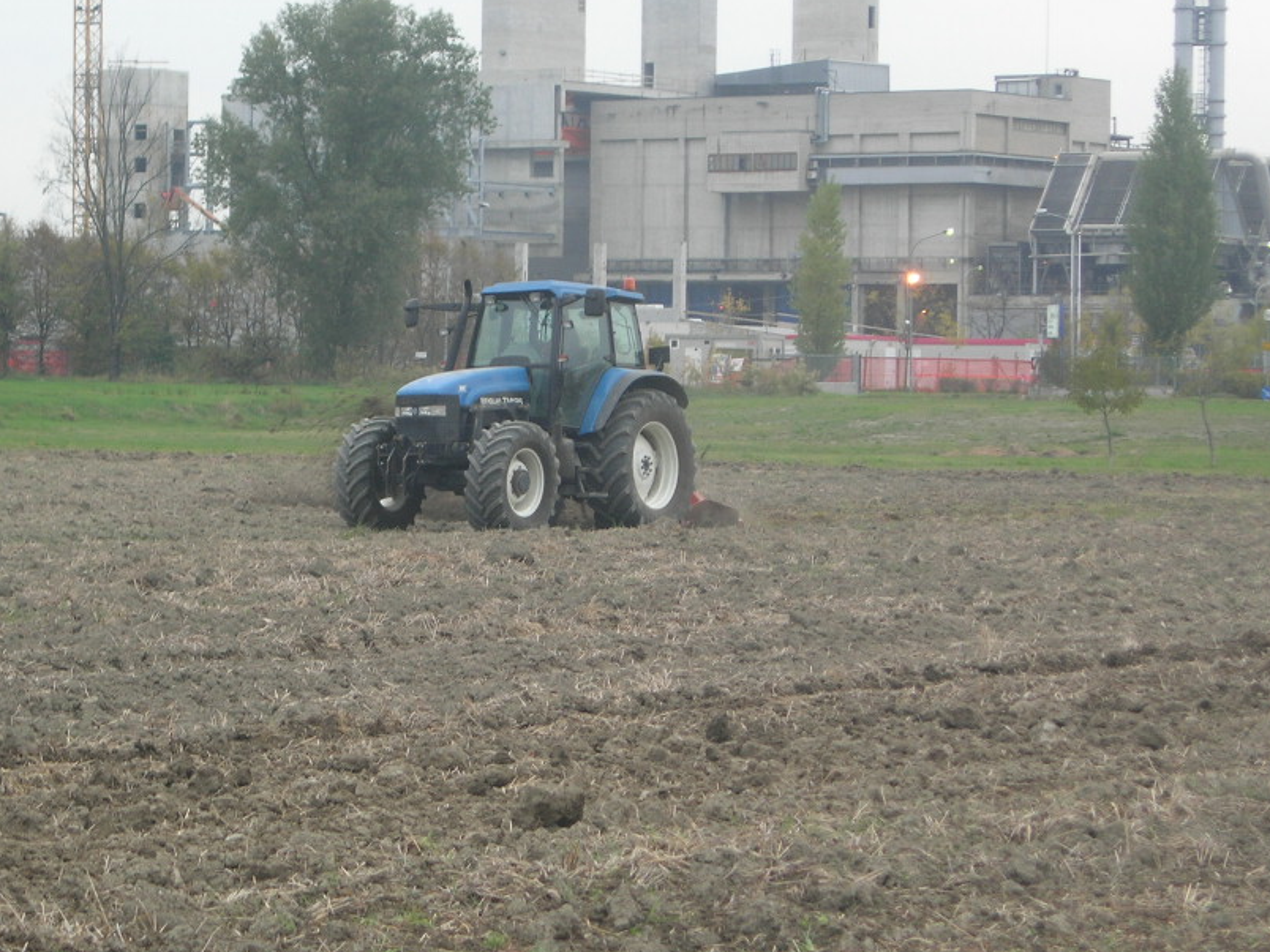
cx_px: 529
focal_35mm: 144
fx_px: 5283
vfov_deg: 10.3
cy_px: 433
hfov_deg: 13.7
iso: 64
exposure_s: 1/55.8
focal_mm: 23.4
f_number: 4.9
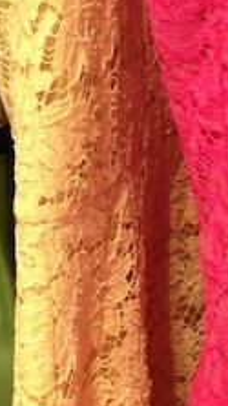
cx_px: -130
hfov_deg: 8.6
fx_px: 1476
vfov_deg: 15.5
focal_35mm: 137
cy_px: 49
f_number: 2.4
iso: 50
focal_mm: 4.28
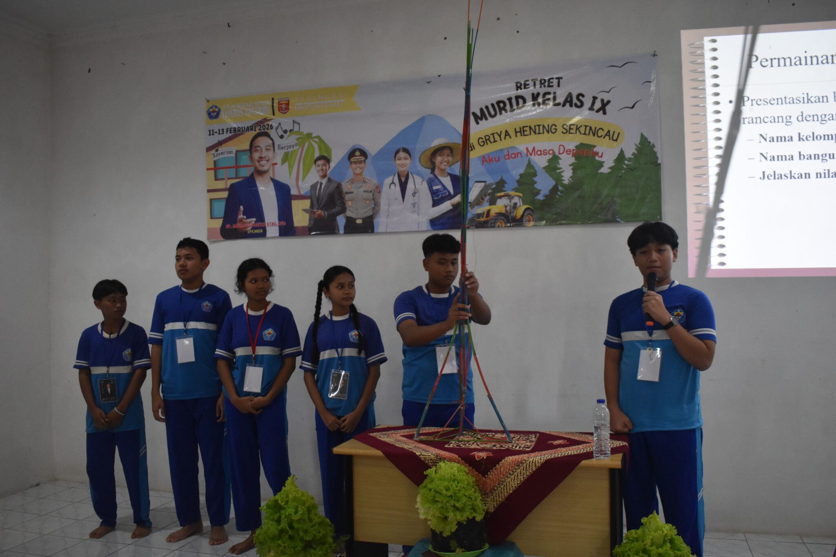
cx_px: 418
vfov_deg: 41.7
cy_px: 278
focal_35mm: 32
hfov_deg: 59.5
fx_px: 731
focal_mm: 21
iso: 1800
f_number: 3.8
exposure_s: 1/125
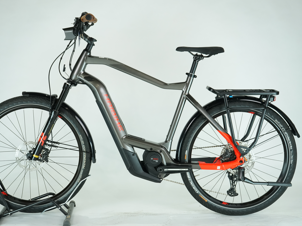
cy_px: 113
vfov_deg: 24.4
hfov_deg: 32.2
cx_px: 135
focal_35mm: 60
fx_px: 523
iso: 1600
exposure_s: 1/200
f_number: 5.6
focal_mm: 55
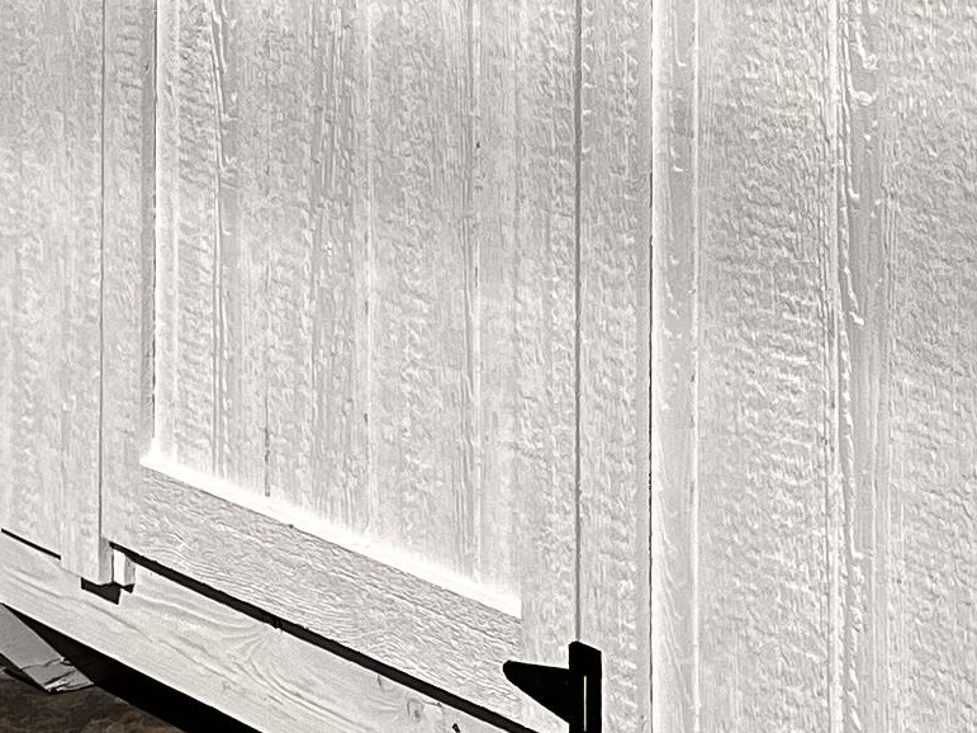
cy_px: -715
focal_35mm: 136
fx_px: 3838
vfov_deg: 10.1
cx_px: 1375
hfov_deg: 13.8
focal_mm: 5.1
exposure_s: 1/13333
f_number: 1.6
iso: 50
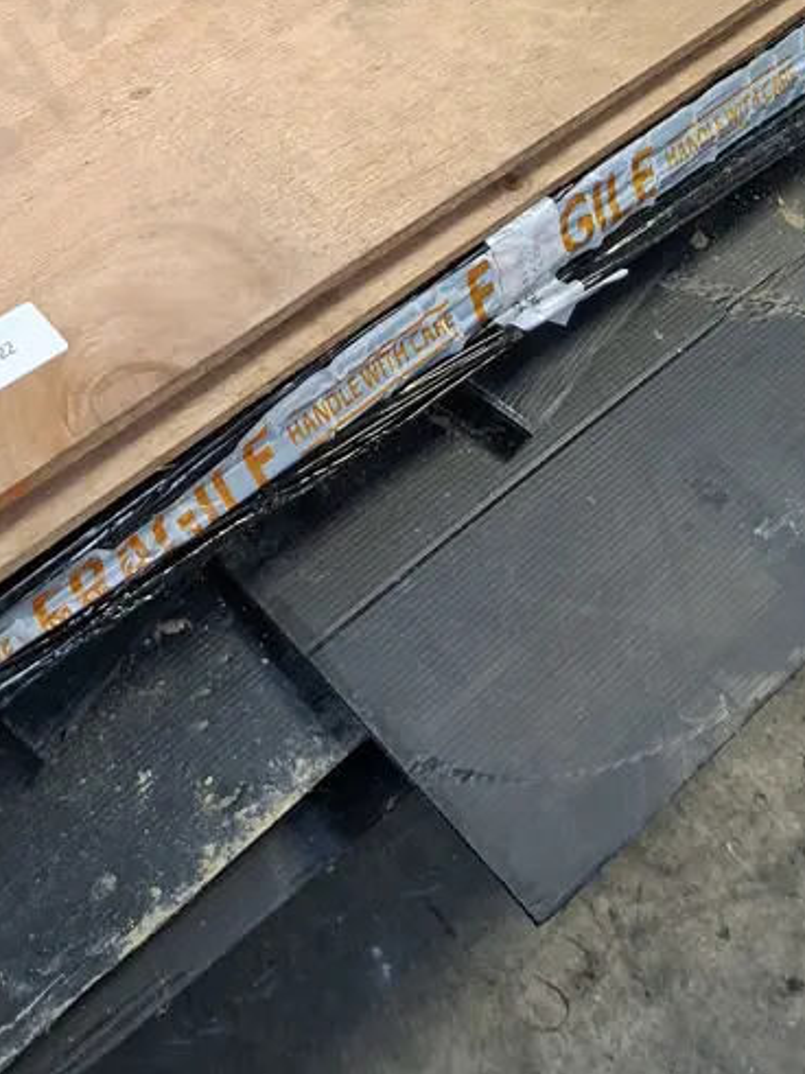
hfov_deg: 28.7
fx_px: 1489
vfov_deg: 36.6
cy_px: 59
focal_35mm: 48
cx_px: 33
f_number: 1.8
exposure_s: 1/100
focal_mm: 5.54
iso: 200
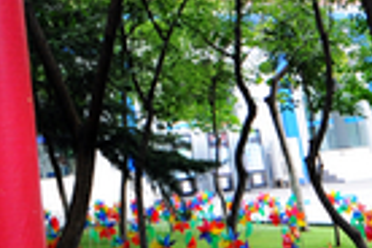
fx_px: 734
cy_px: -19
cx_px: -8
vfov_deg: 18.5
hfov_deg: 26.8
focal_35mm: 71
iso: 400
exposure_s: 1/125
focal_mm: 14
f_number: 5.6
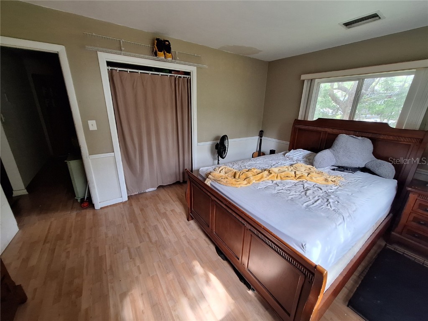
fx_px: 161
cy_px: 160
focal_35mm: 13
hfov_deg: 106.2
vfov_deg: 89.9
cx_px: 214
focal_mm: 1.74
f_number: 2.2
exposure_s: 1/40
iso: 100
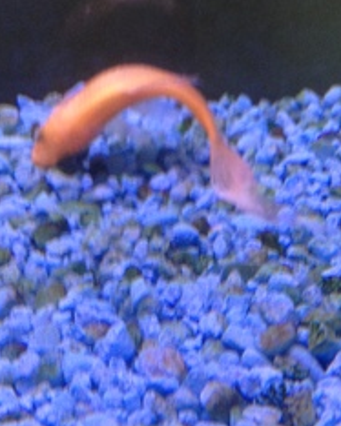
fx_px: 833
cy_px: 218
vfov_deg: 28.7
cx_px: 188
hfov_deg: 23.1
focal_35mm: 66
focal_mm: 4.12
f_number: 2.4
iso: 200
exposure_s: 1/20
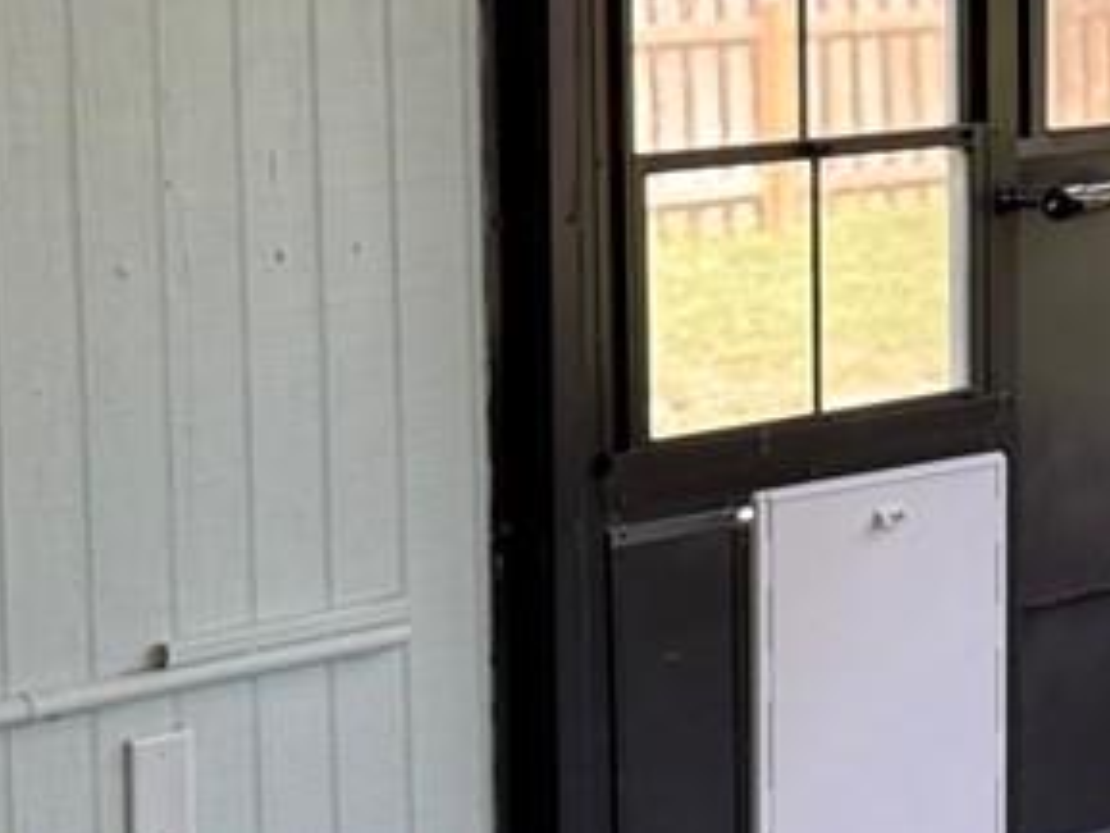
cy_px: 303
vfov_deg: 11.1
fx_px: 4267
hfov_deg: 14.5
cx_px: 1210
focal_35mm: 133
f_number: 1.78
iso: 200
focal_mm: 6.76
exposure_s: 1/236
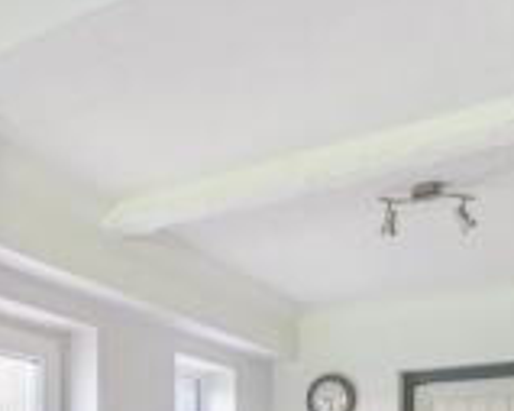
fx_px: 684
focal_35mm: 45
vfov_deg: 28.6
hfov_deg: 41.1
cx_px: 220
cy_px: 503
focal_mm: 16
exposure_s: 1/13
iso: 640
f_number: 4
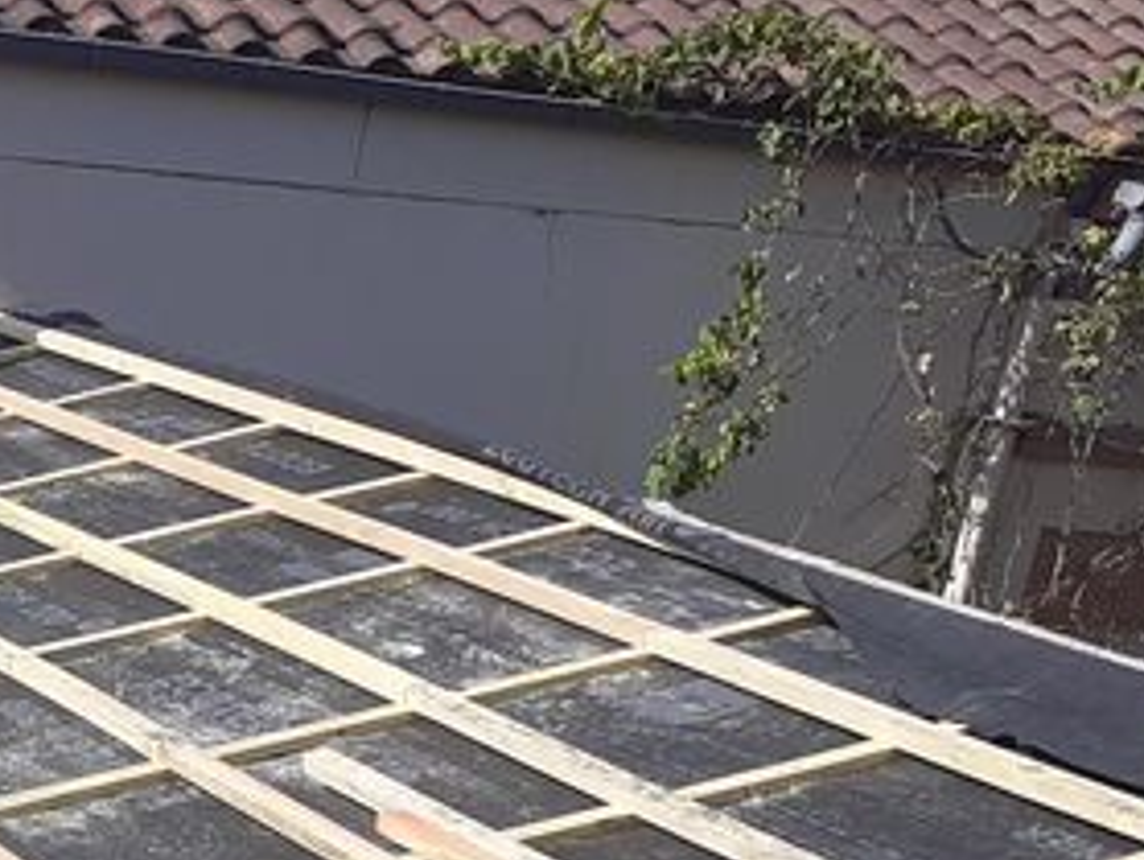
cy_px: 1095
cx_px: -625
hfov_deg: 17.8
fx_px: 3208
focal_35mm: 97
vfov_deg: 14.7
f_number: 1.9
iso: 40
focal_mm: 3.6
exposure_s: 1/1721
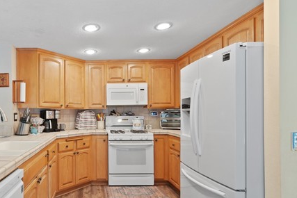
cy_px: 114
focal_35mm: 24
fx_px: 198
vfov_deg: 53.0
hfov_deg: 70.2
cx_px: 86
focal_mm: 16
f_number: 4
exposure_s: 1/15
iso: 640
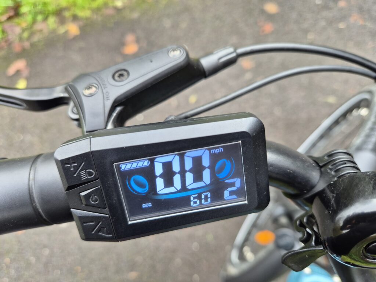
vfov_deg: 58.9
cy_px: 141
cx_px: 188
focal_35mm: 23
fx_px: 250
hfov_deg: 73.9
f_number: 1.8
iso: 125
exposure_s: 1/180
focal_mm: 5.4
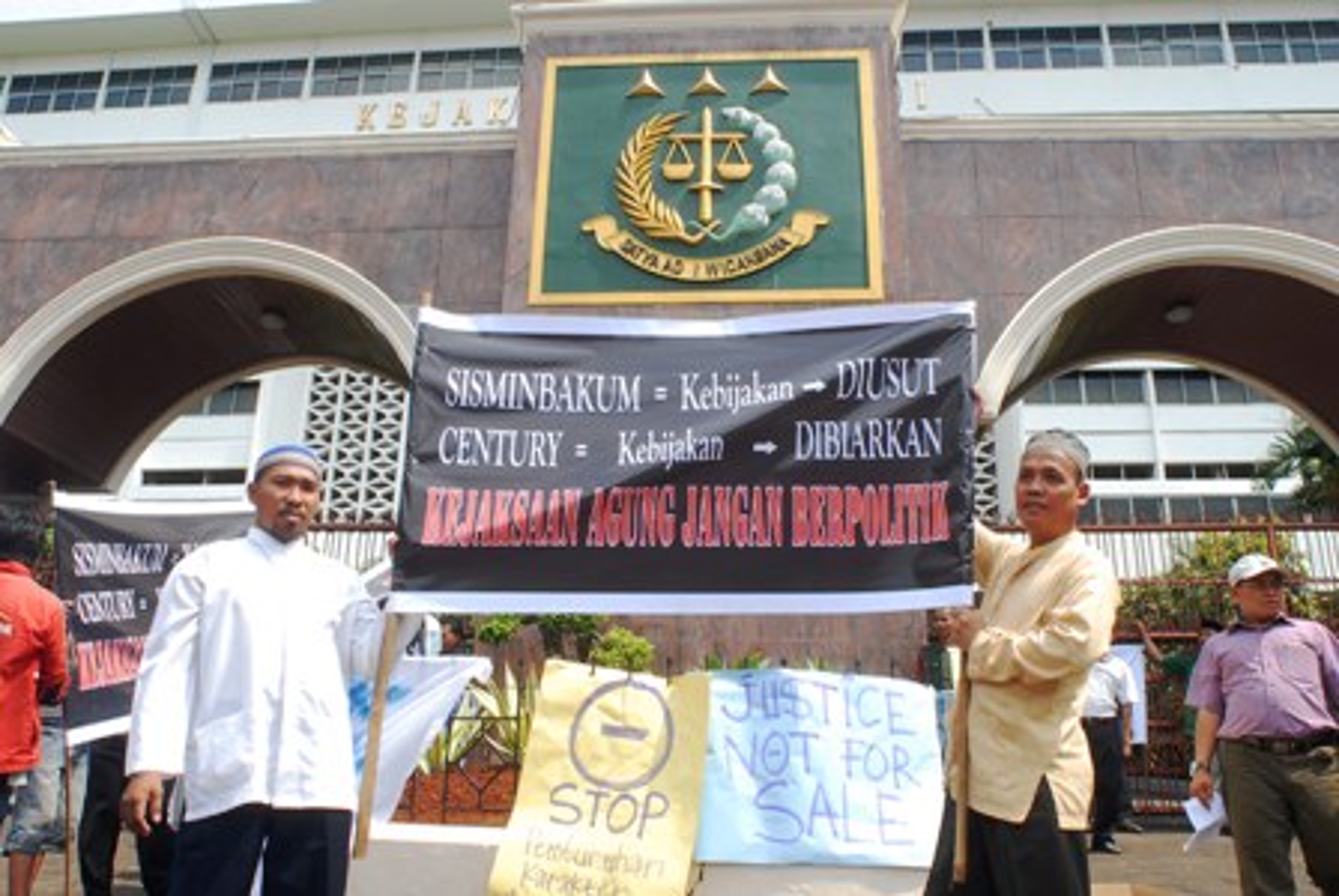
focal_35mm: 30
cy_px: 448
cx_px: 670
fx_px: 1117
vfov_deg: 43.7
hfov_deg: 61.9
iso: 100
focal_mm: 20
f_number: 5
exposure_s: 1/350
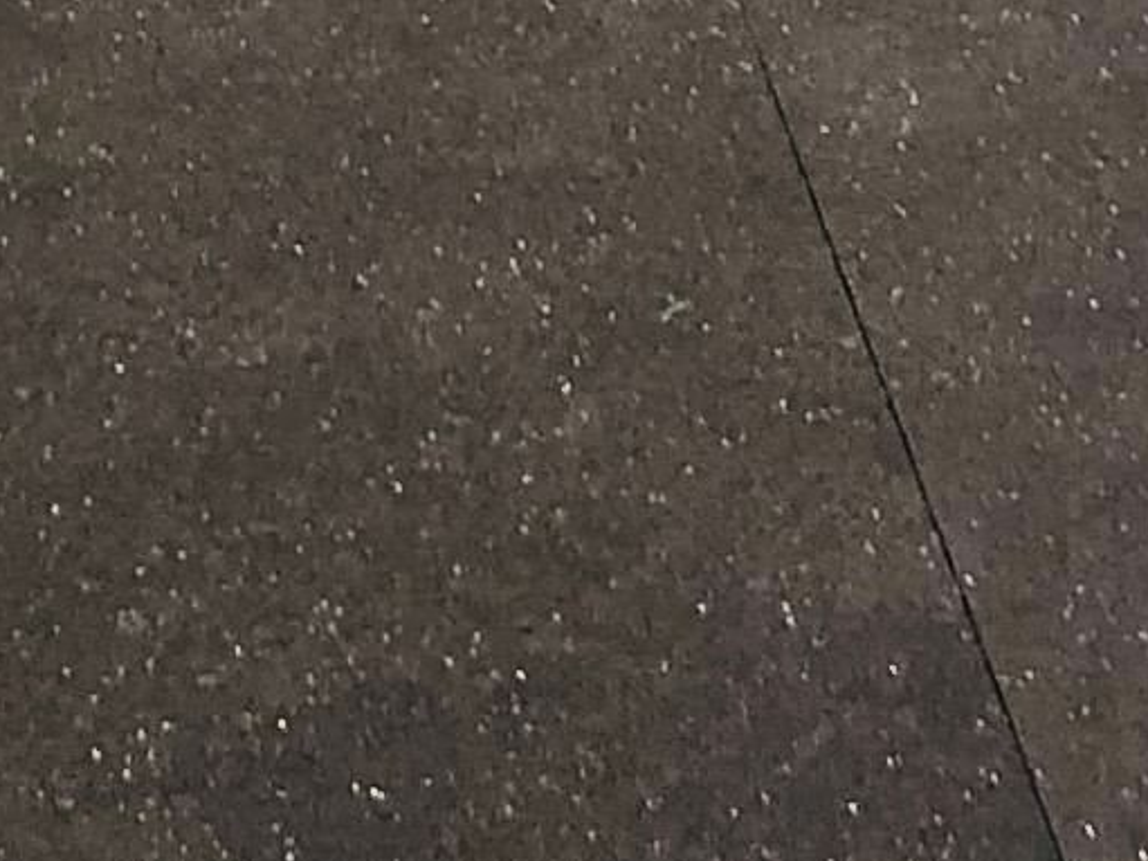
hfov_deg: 8.9
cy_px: -2396
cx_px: 61
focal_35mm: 221
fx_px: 7327
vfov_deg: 5.9
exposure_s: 1/30
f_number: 1.8
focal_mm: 3.99
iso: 25
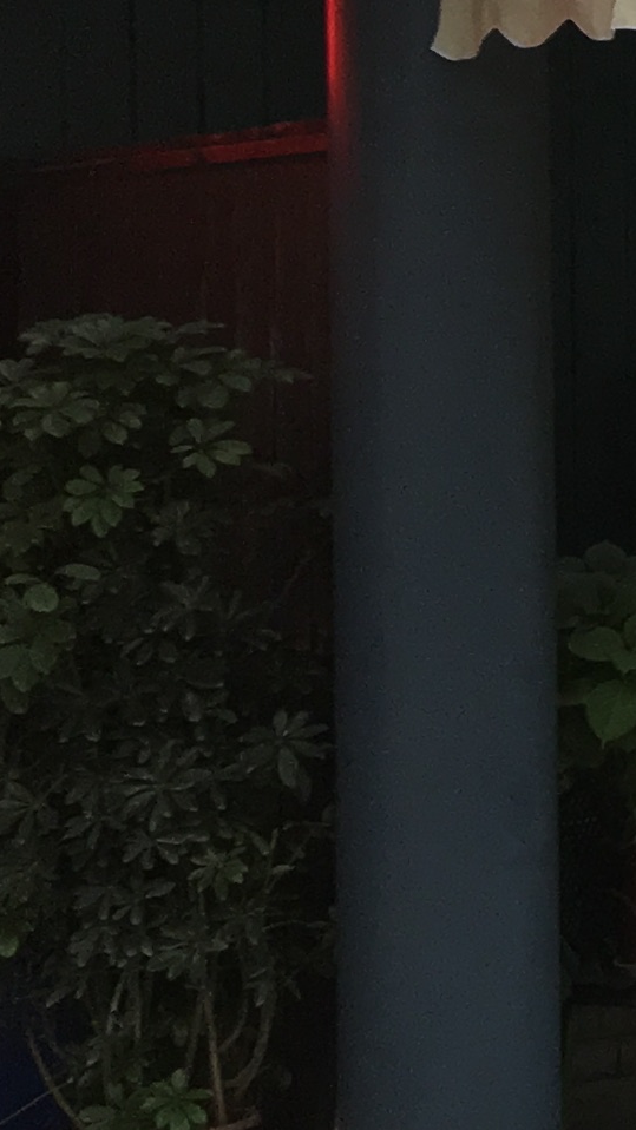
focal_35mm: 133
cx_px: 2301
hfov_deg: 7.3
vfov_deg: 16.1
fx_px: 3987
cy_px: 311
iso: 40
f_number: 2.2
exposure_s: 1/100
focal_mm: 4.15
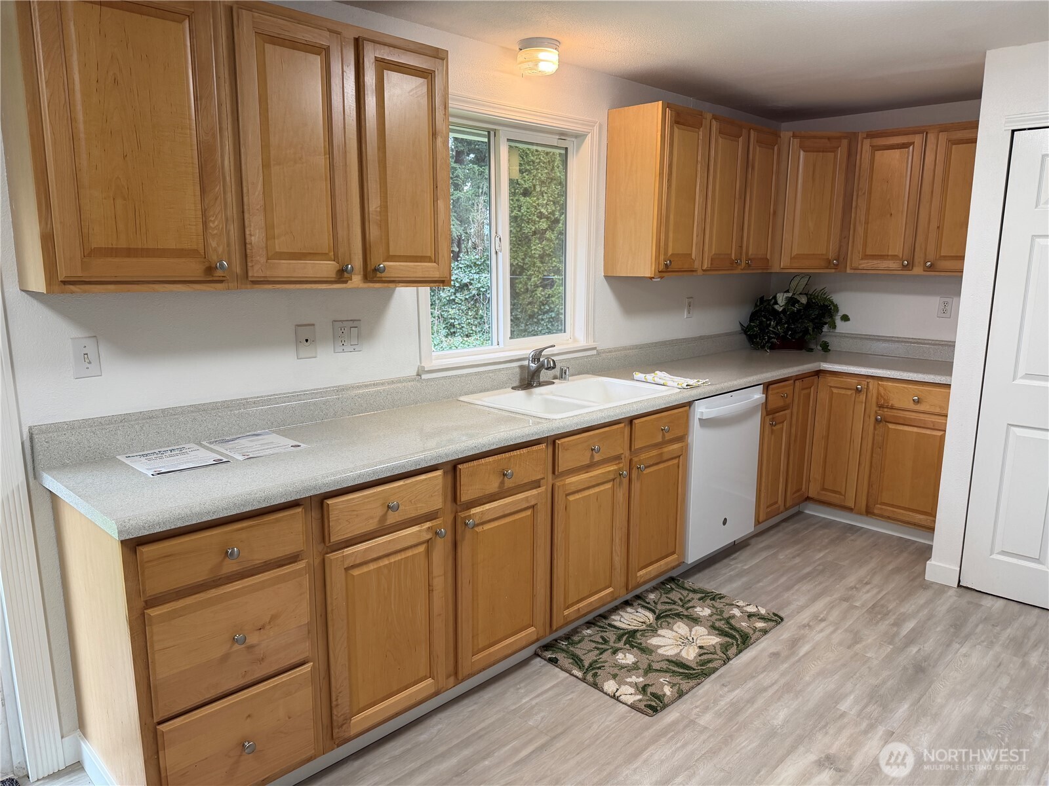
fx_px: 727
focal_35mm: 24
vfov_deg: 56.8
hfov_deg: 71.6
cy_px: 393
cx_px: 524
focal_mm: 6.76
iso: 160
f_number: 1.78
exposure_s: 1/120
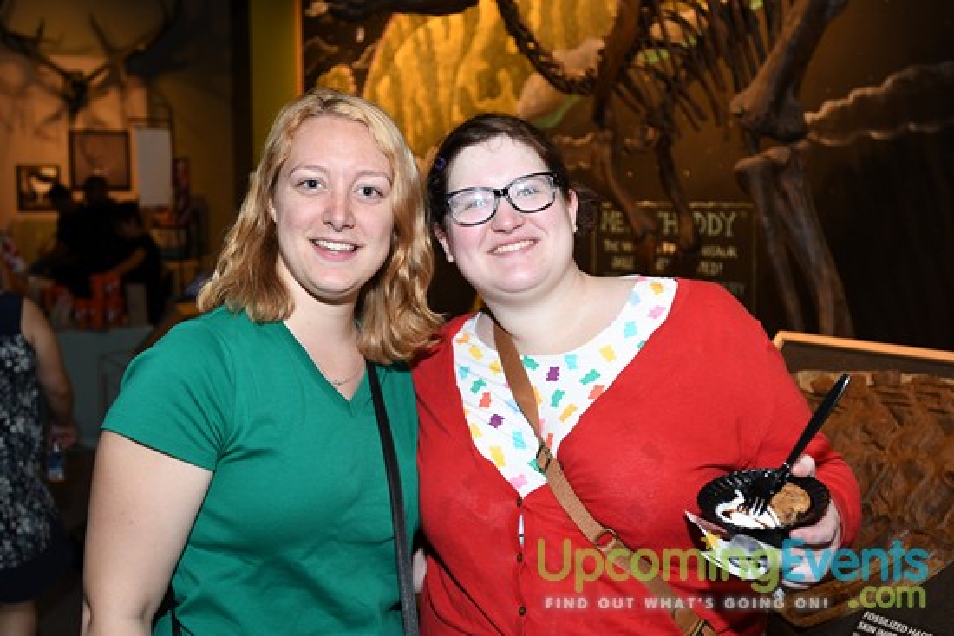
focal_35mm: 42
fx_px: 1113
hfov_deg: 46.4
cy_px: 318
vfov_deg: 31.9
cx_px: 477
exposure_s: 1/125
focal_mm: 28
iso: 800
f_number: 3.5
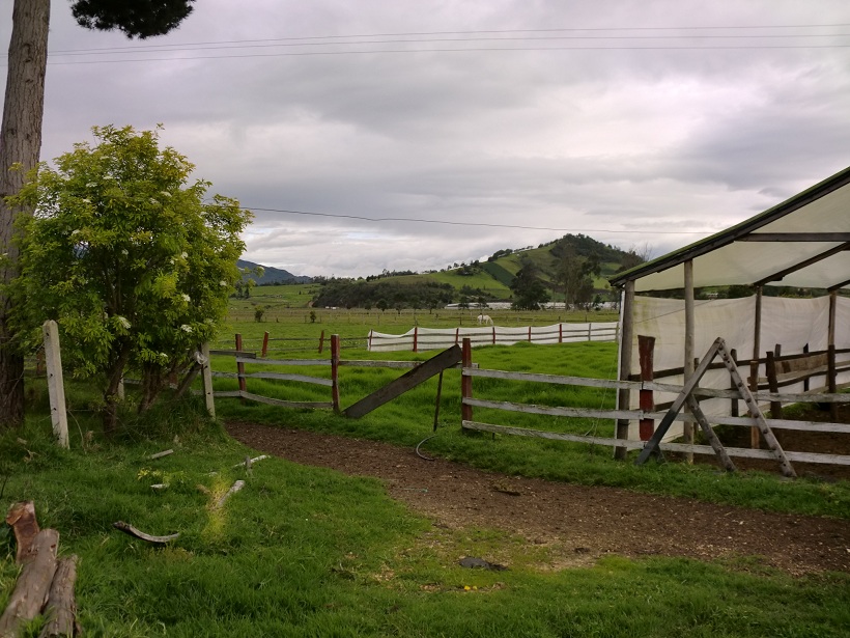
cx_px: 425
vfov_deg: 40.7
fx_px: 859
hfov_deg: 52.6
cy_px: 319
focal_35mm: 35
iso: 64
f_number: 3.1
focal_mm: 6.3
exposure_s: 1/320
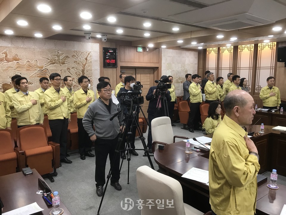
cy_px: 108
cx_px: 143
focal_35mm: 28
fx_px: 231
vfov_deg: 49.7
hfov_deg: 63.4
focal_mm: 3.99
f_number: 1.8
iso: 32
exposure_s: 1/30
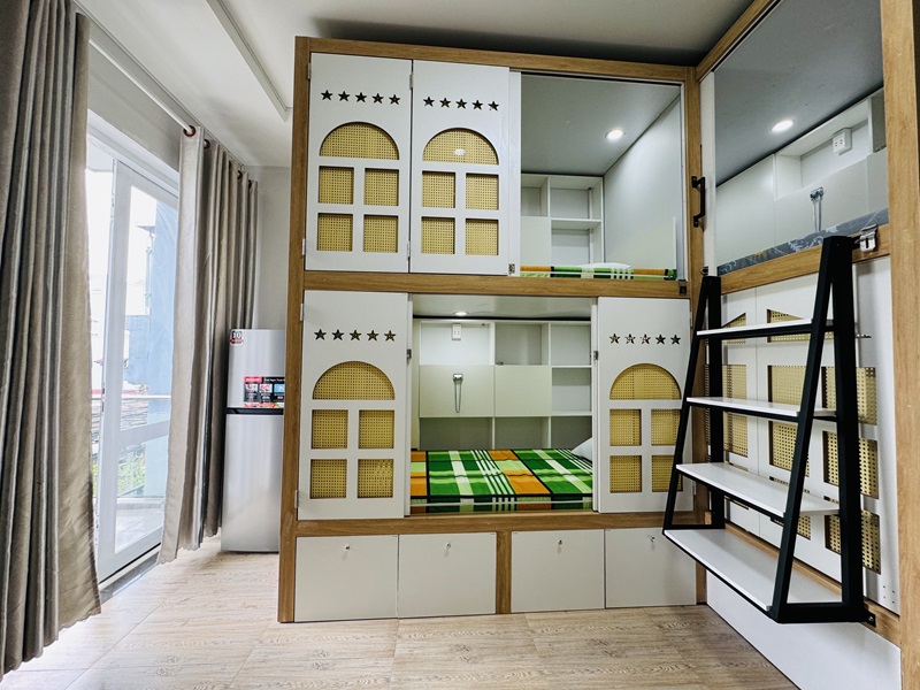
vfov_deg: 85.7
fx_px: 372
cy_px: 345
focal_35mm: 14
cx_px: 460
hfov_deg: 102.1
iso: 160
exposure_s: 1/100
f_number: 2.2
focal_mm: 2.22
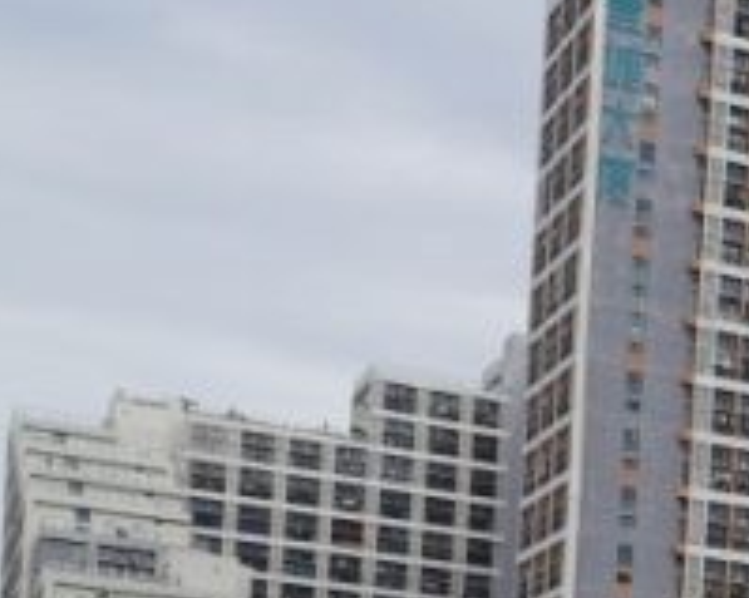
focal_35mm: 116
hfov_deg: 13.8
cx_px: 1536
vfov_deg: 12.1
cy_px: 1123
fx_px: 2570
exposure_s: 1/250
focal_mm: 16
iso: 100
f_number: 8
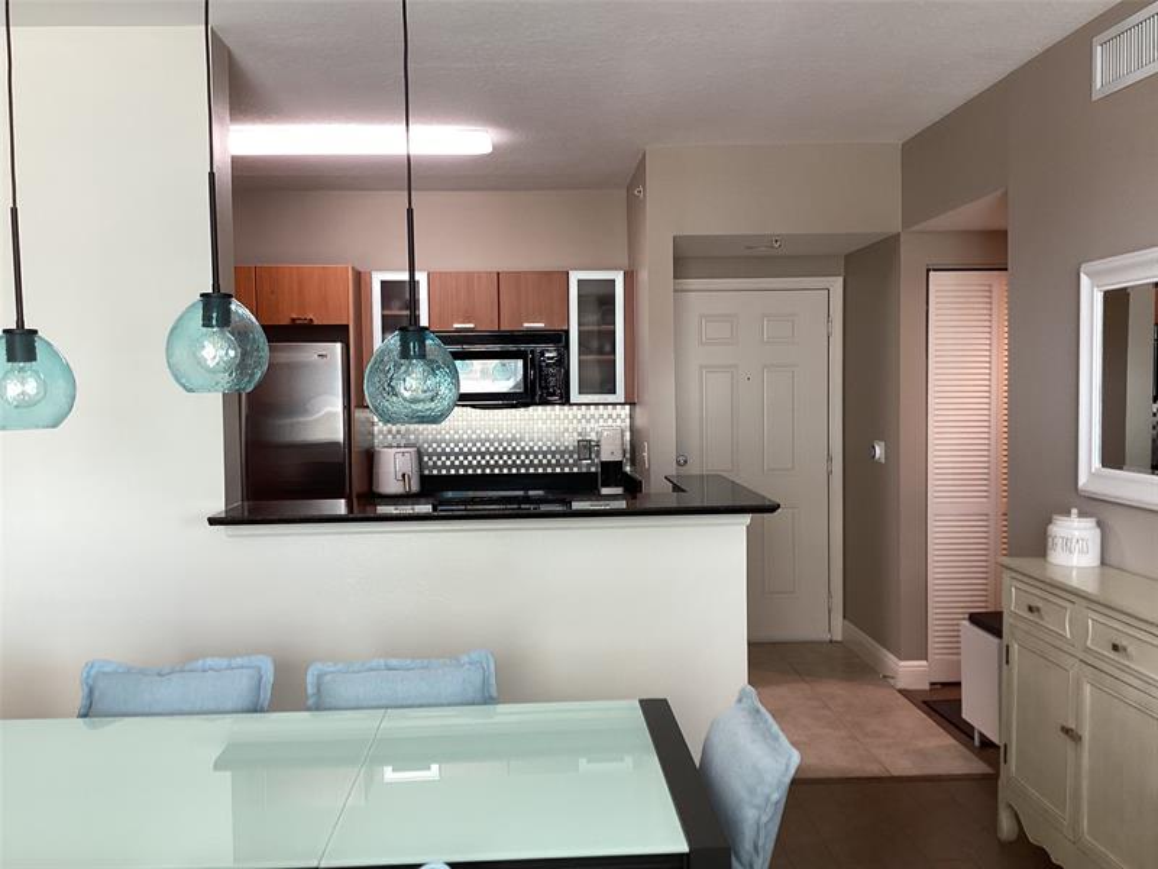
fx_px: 1037
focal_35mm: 31
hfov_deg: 58.4
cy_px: 434
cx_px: 579
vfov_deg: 45.4
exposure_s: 1/50
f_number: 2.4
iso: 80
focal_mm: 3.3
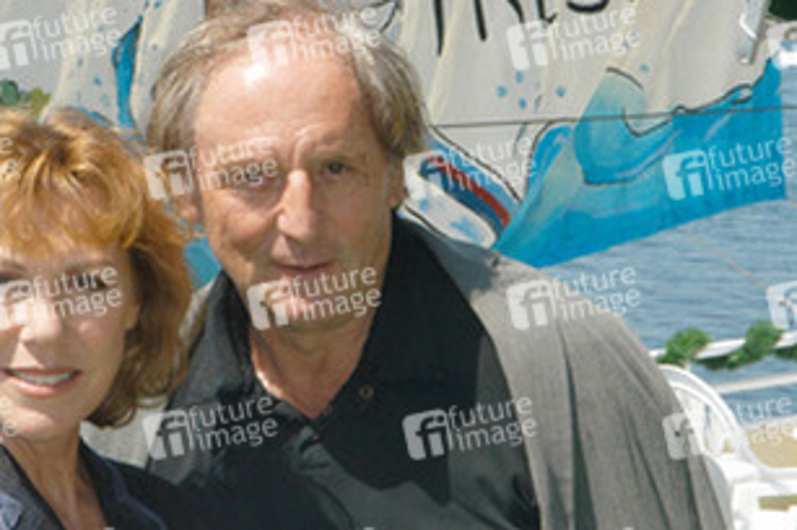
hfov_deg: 11.9
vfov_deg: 8.0
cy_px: 234
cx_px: 245
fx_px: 3804
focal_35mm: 172
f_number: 29
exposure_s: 1/60
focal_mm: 78
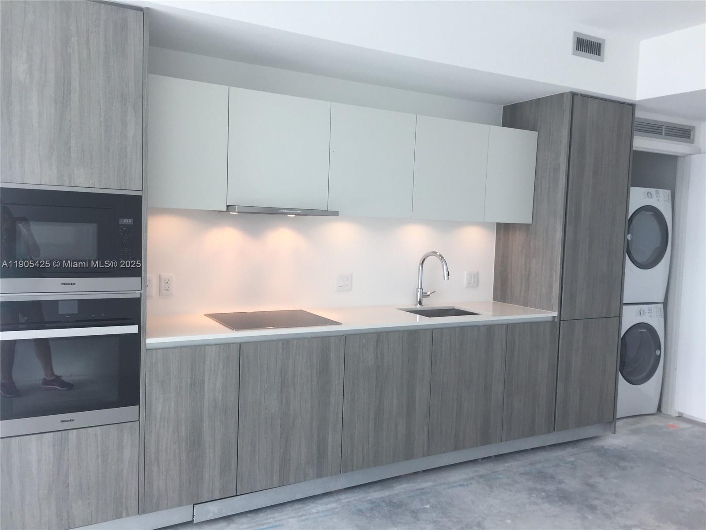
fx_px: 591
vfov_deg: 48.2
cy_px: 265
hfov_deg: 61.7
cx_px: 353
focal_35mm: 29
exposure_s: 1/120
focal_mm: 4.15
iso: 40
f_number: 2.2
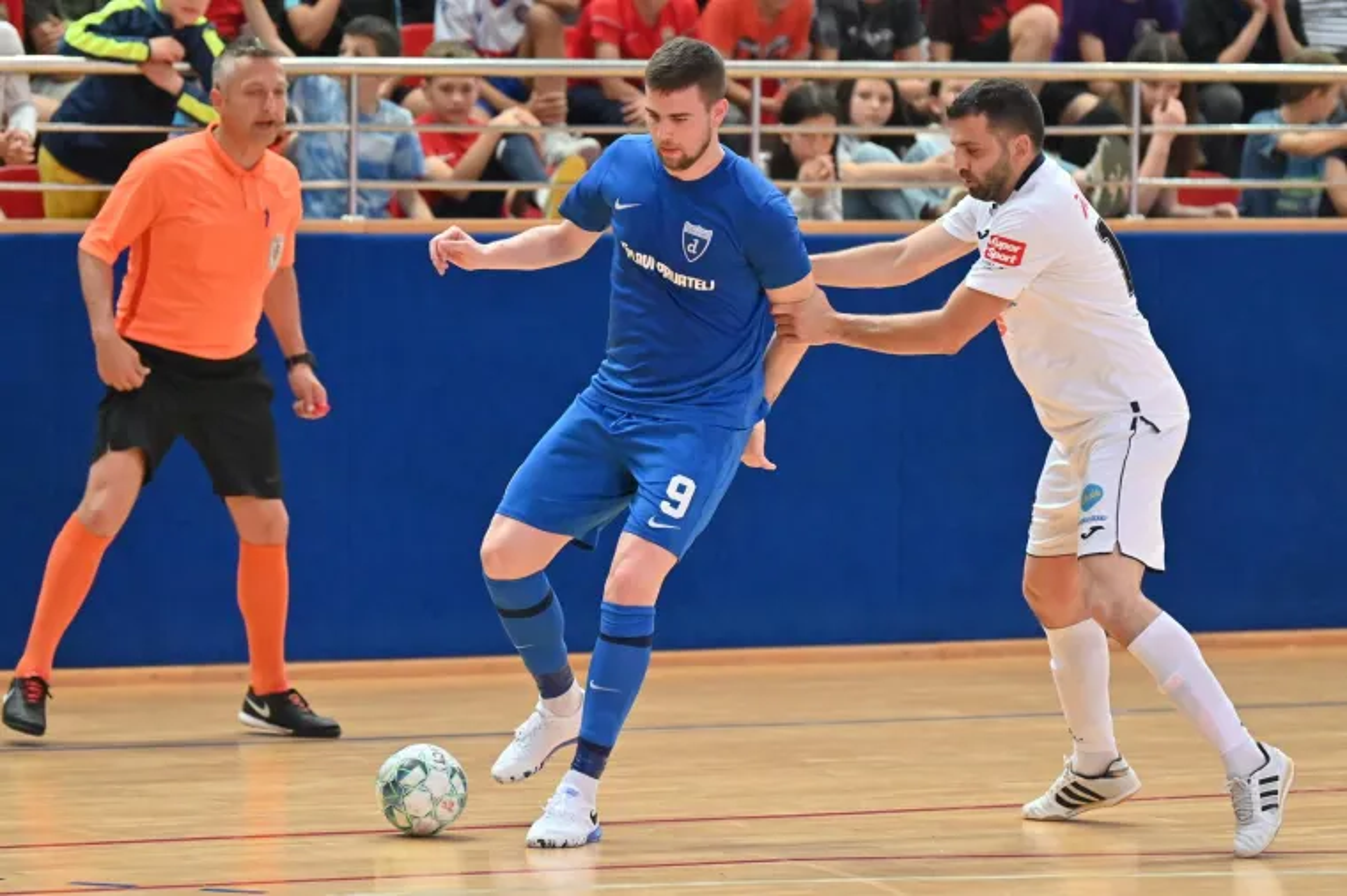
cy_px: 448
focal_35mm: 170
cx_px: 674
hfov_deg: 12.1
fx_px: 6358
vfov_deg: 8.1
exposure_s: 1/1250
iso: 4000
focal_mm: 170
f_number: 2.8
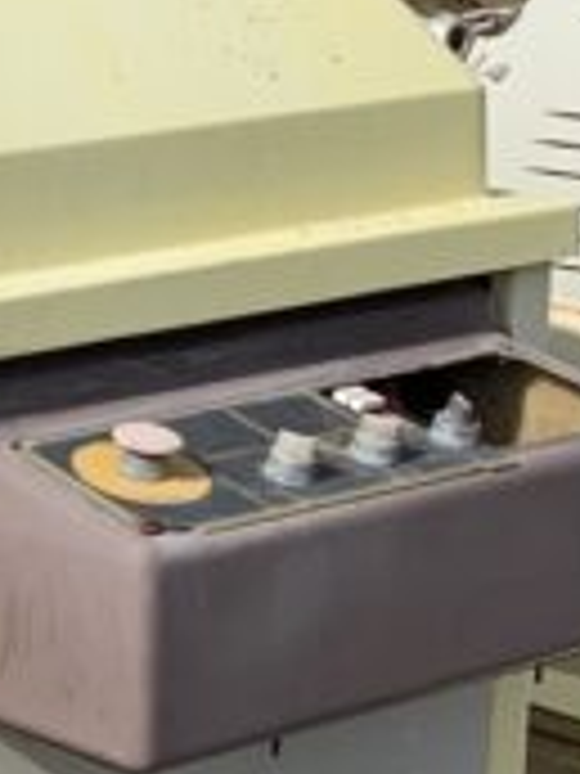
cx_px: -526
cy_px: 392
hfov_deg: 11.2
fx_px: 2703
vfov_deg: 16.3
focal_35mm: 121
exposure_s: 1/3289
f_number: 1.8
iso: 25
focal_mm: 4.25
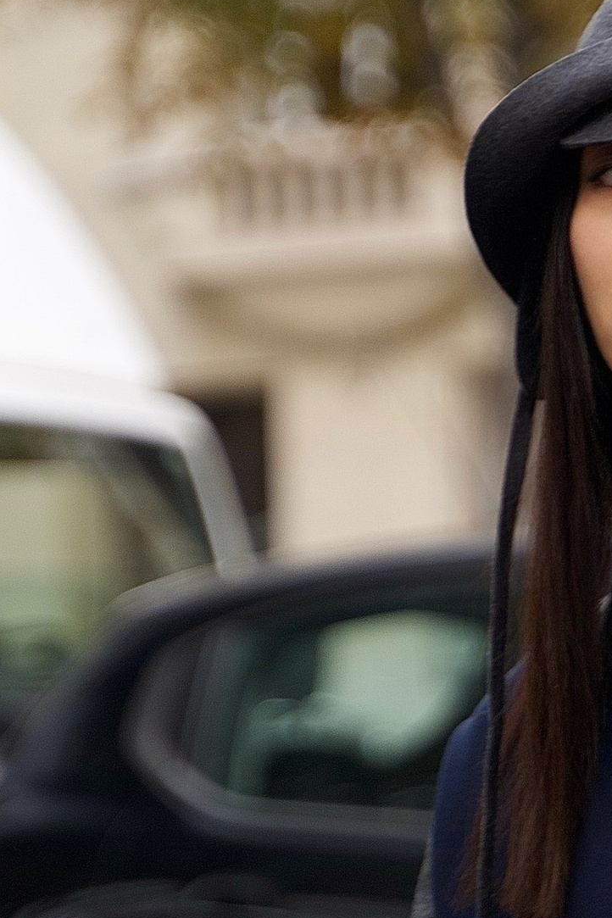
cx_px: 745
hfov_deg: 5.1
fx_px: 6782
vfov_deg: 7.7
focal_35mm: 266
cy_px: 659
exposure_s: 1/250
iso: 320
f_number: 2.8
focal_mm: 75
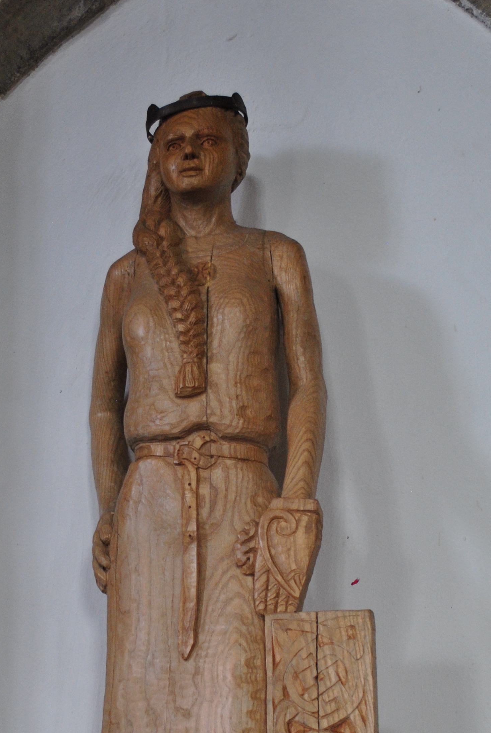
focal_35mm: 85
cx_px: 196
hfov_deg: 16.1
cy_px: 460
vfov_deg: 23.8
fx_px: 1734
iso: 400
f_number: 4.8
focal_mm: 32
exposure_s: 1/25
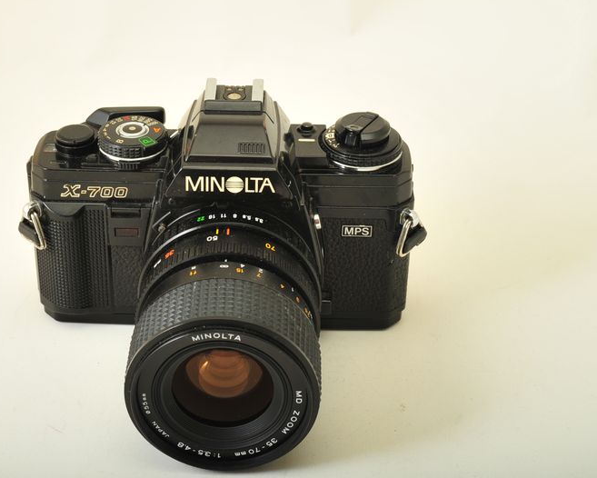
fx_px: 1361
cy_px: 234
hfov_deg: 24.7
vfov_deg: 19.9
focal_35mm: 77
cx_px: 222
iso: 200
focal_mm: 60
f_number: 18
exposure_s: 1/250
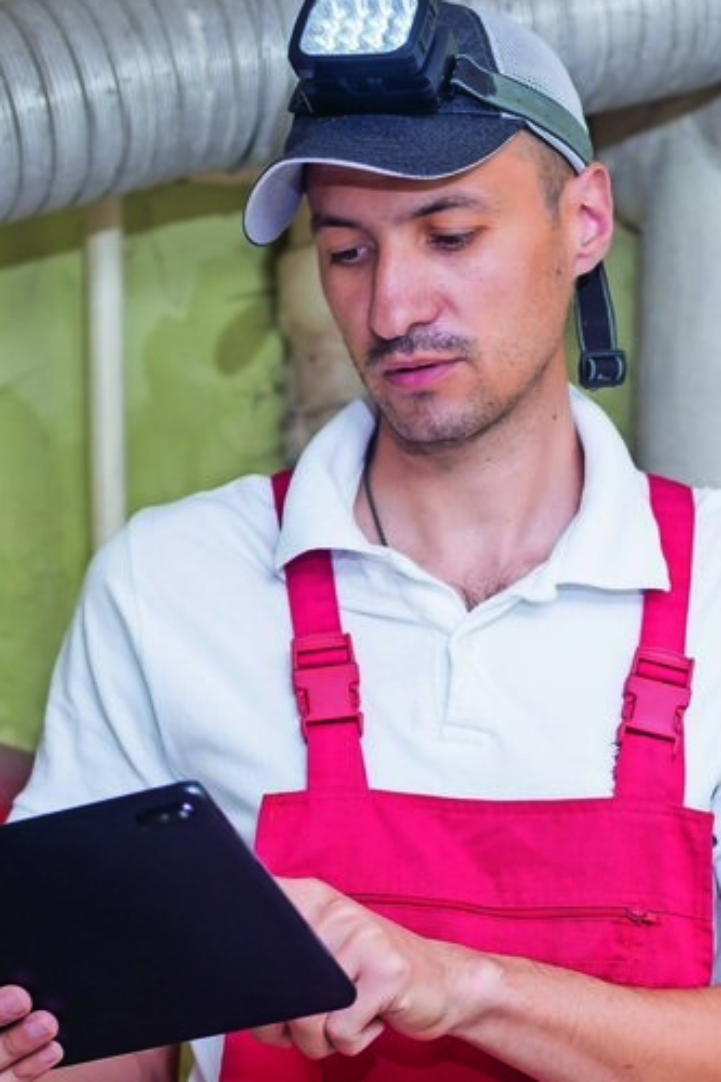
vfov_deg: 18.5
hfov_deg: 12.4
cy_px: 782
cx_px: 548
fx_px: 3307
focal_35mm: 110
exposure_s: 1/100
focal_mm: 50
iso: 200
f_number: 2.8
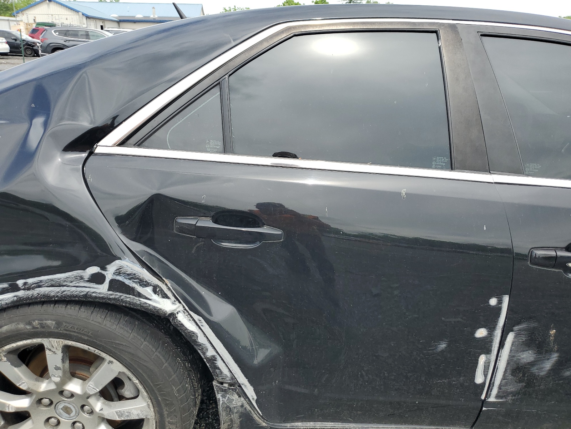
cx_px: 286
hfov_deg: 67.3
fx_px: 429
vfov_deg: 53.1
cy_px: 214
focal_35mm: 26
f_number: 1.5
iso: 50
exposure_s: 1/1111
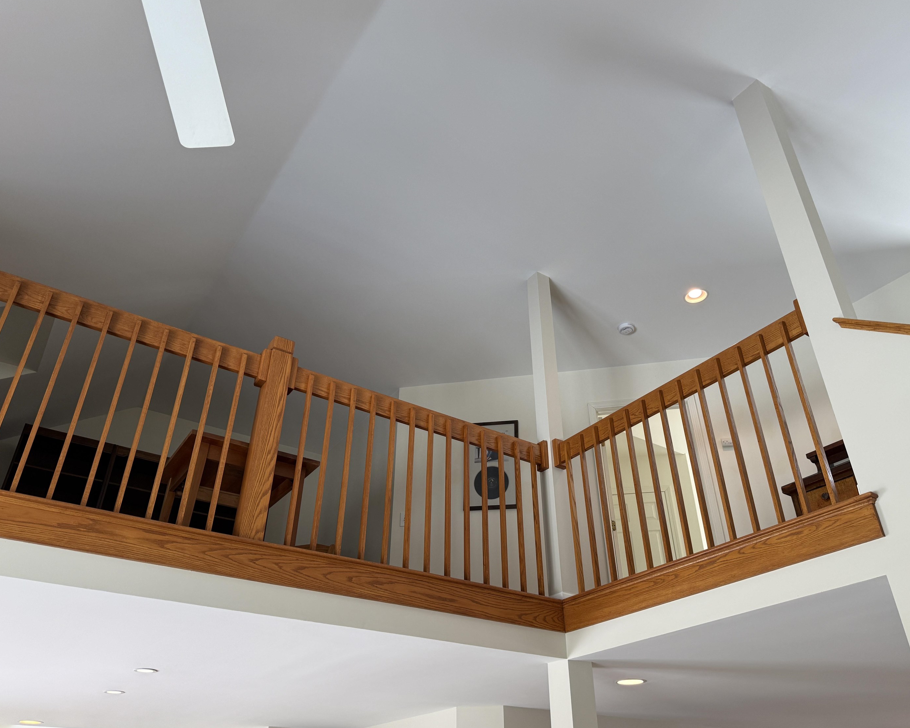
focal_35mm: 26
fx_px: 700
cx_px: 465
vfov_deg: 54.9
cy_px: 364
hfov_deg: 66.0
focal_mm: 6.76
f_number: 1.78
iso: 125
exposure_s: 1/120
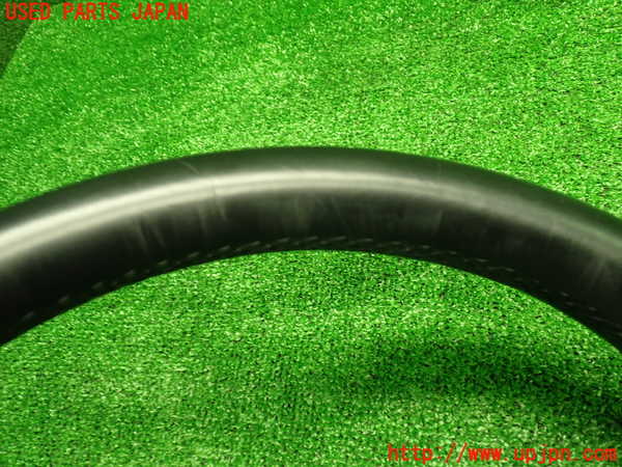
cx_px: 311
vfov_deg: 46.8
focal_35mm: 30
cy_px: 234
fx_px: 539
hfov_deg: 60.0
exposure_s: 1/30
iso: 320
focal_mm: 5.4
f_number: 2.3
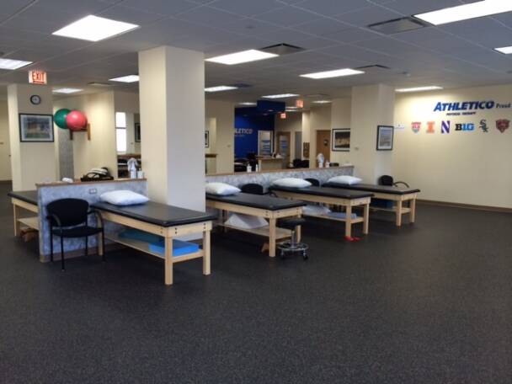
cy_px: 192
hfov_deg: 60.0
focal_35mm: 30
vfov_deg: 46.8
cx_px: 256
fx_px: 444
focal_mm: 4.12
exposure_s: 1/30
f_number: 2.2
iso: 50
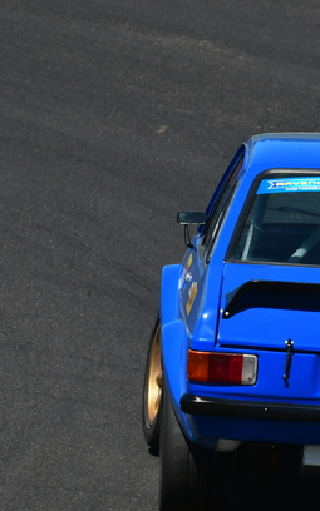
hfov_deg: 1.0
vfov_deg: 1.7
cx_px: 336
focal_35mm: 1258
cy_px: 234
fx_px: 17554
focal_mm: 420
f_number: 13
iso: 500
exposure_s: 1/640
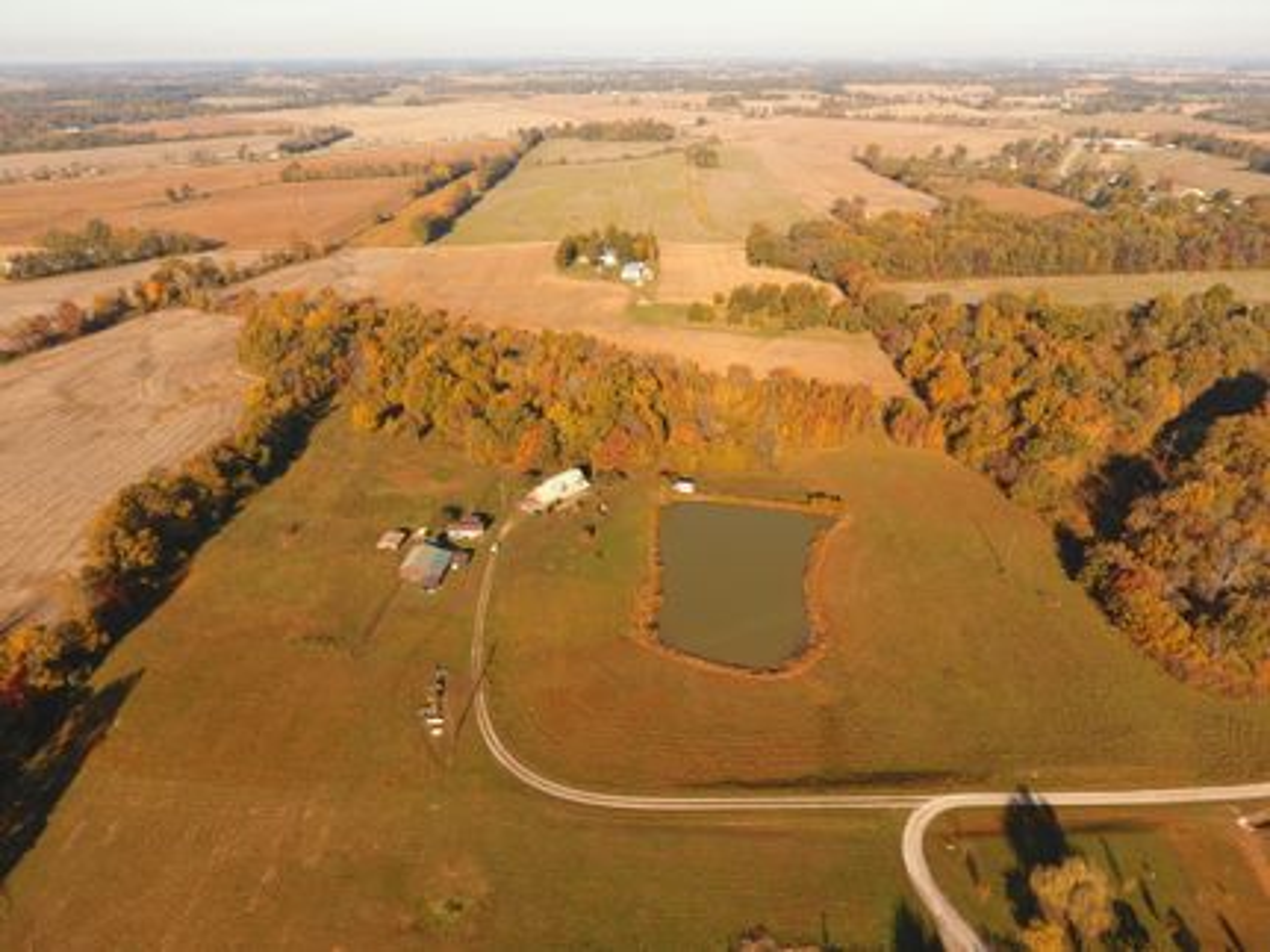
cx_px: 635
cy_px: 476
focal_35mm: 20
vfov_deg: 65.9
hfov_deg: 81.8
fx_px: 734
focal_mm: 3.61
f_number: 2.8
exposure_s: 1/415
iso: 100
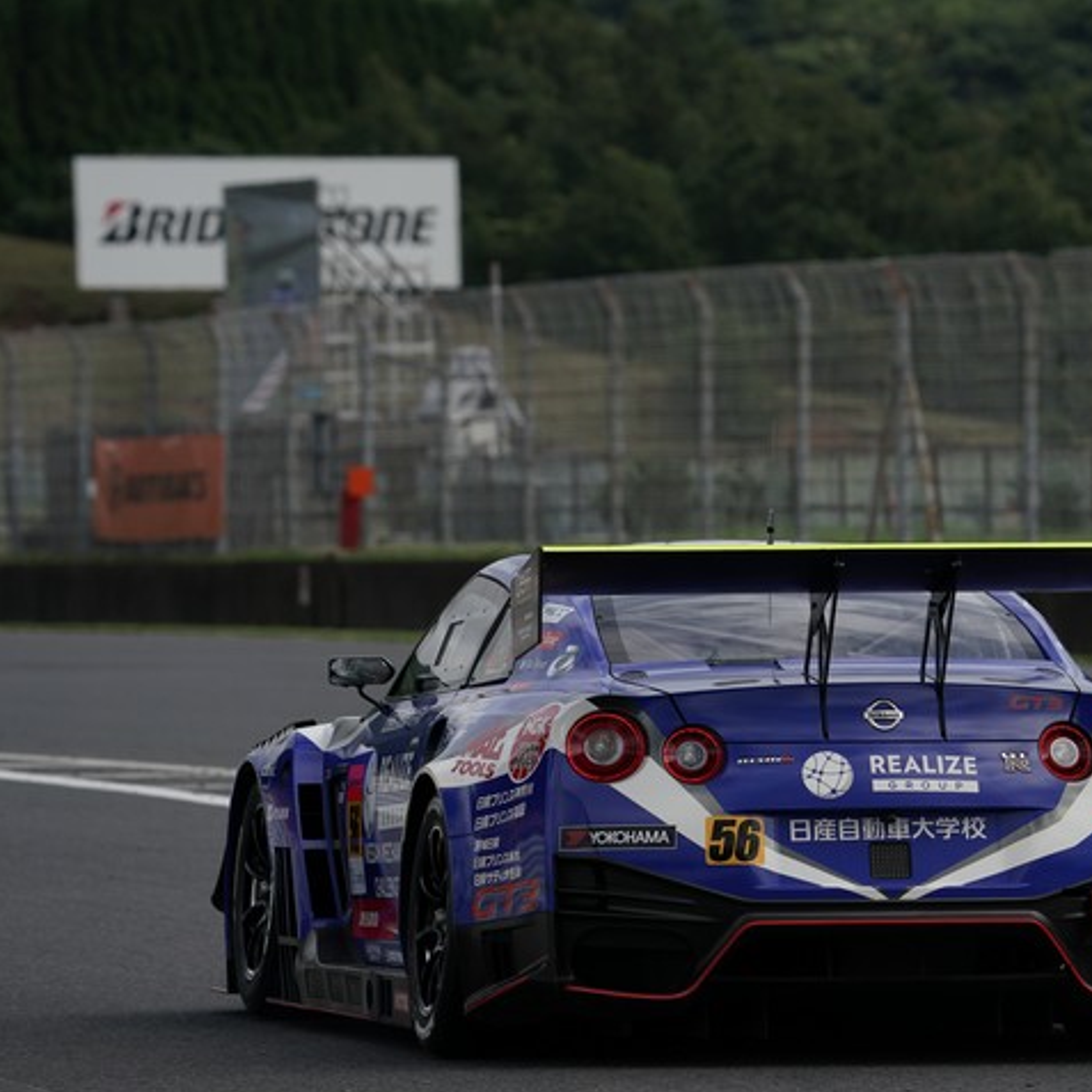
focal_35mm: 364
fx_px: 12991
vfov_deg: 4.8
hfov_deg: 4.8
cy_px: 545
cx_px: 778
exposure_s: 1/800
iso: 200
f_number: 8
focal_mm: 284
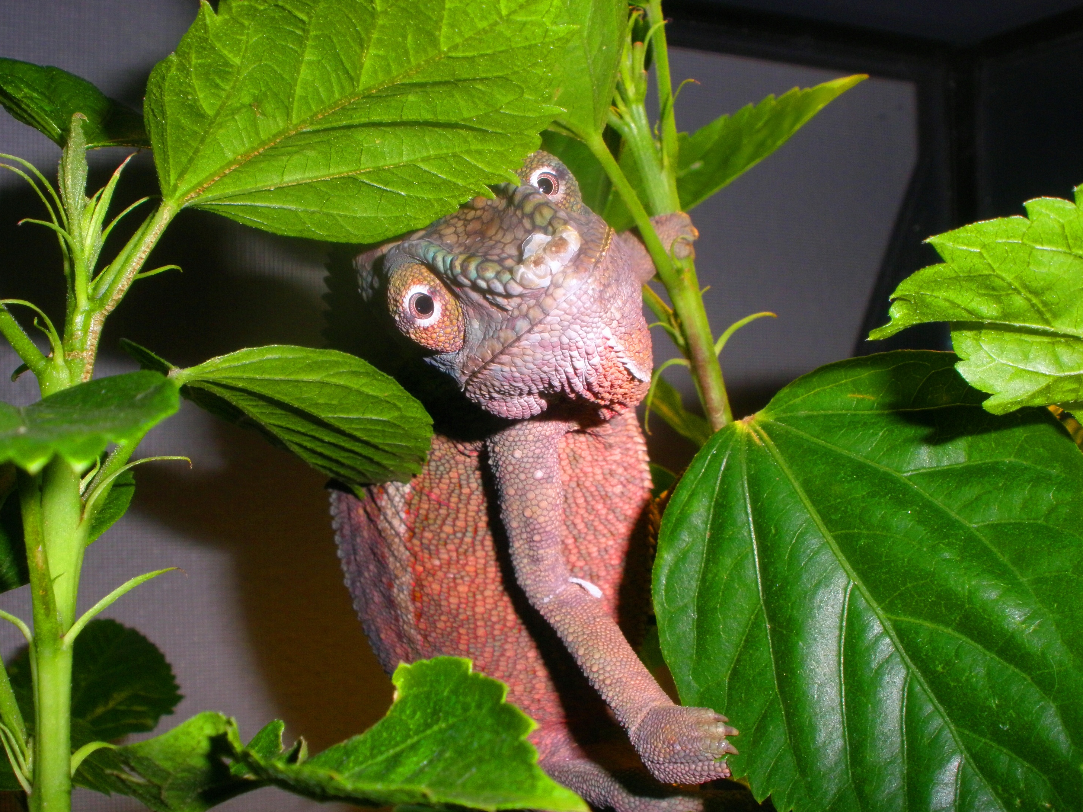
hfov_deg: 42.1
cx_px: 550
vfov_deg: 32.2
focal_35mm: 45
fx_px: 1408
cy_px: 413
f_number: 6.4
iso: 160
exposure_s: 1/40
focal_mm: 7.7
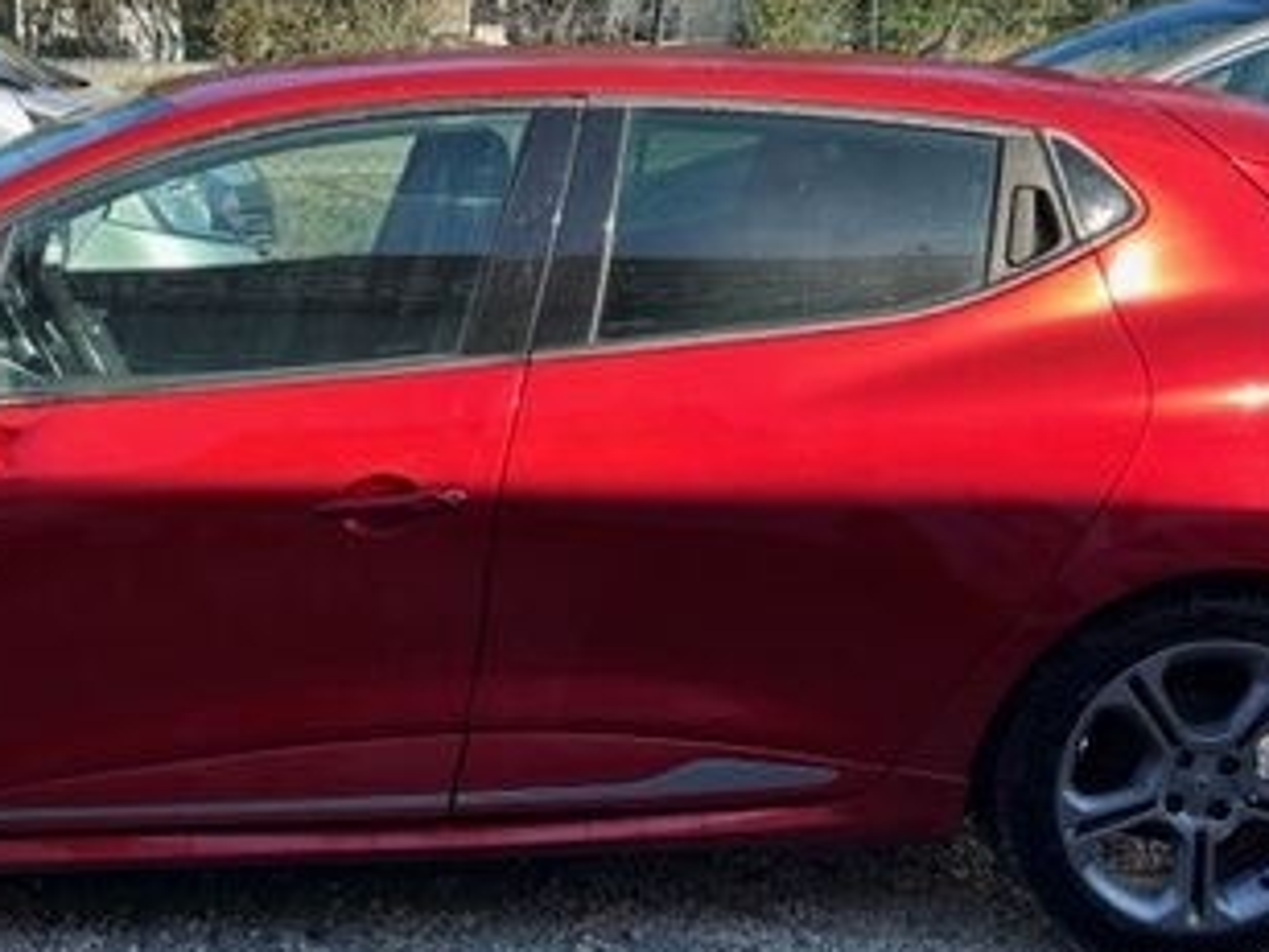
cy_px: 416
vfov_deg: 27.0
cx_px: 305
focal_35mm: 54
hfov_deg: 34.7
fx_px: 1980
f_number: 1.5
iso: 50
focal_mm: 5.7
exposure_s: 1/1344
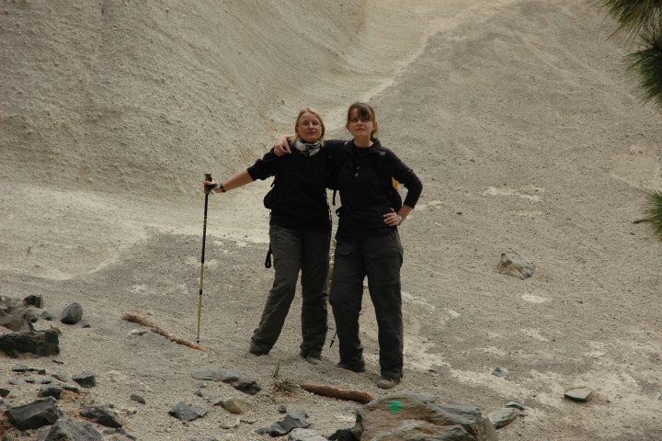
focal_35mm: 105
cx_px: 331
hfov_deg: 19.5
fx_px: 1931
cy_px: 220
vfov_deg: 13.0
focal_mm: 70
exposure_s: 1/250
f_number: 8
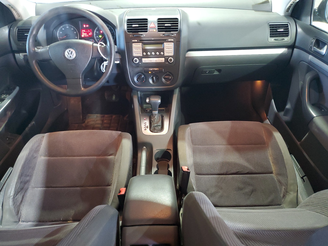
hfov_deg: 67.3
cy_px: 123
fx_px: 246
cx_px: 164
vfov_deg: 53.1
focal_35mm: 26
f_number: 1.5
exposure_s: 1/17
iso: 296
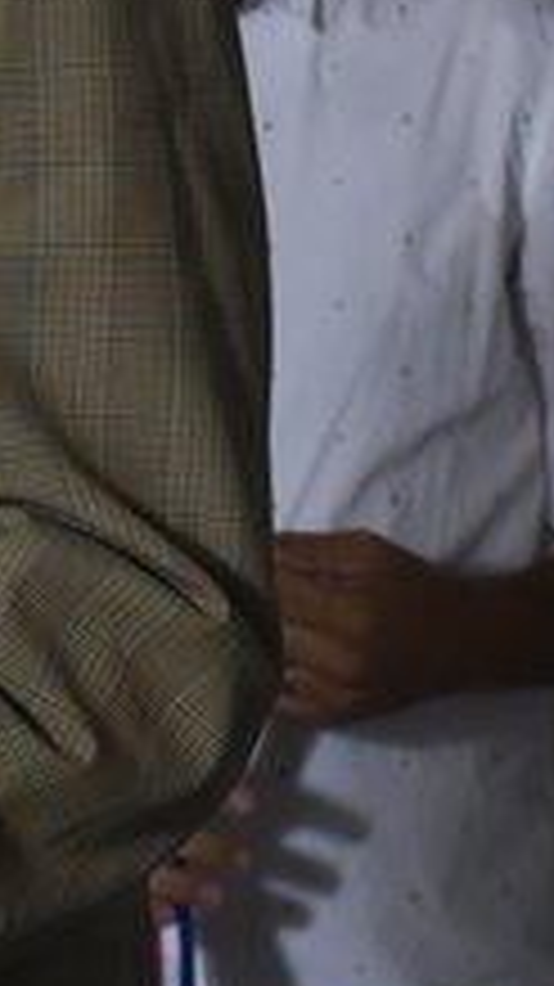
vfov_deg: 6.5
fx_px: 8733
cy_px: 171
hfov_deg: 3.5
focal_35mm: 334
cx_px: -1146
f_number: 9
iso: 320
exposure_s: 1/125
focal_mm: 70
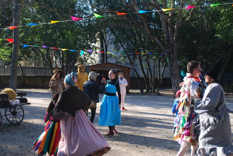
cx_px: 116
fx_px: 292
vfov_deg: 30.0
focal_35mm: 45
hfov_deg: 43.5
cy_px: 78
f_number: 5.6
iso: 160
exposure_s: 1/125
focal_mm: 30
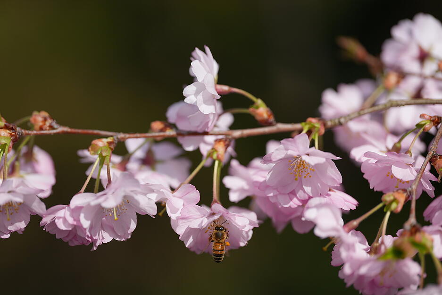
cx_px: 221
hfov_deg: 20.4
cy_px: 148
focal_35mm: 100
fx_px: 1228
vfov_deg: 13.7
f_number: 2.8
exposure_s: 1/2500
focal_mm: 100
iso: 125
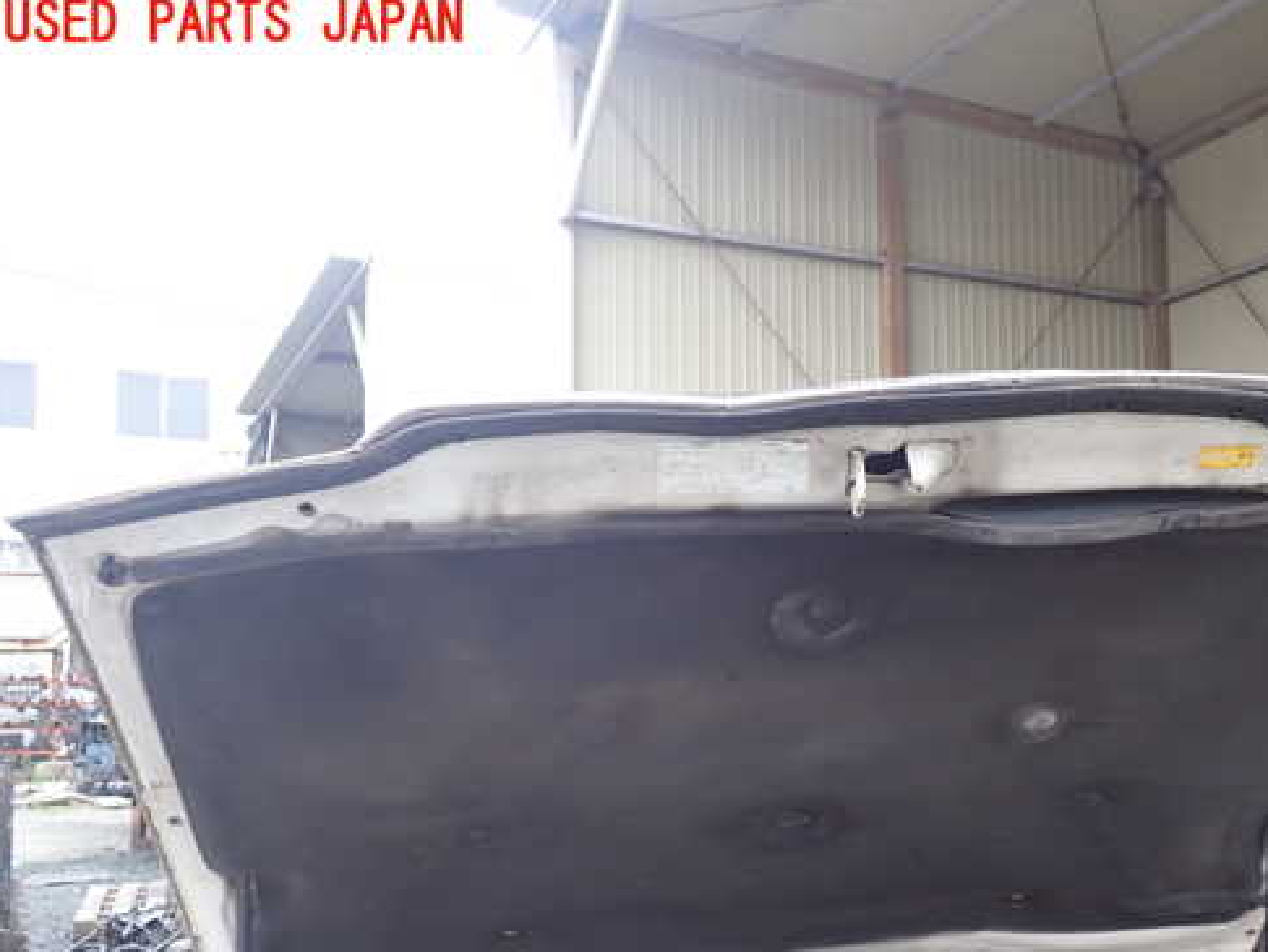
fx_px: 1356
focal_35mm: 37
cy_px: 579
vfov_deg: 38.5
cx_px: 772
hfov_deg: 49.7
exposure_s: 1/60
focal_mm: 5.4
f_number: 2.3
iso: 200
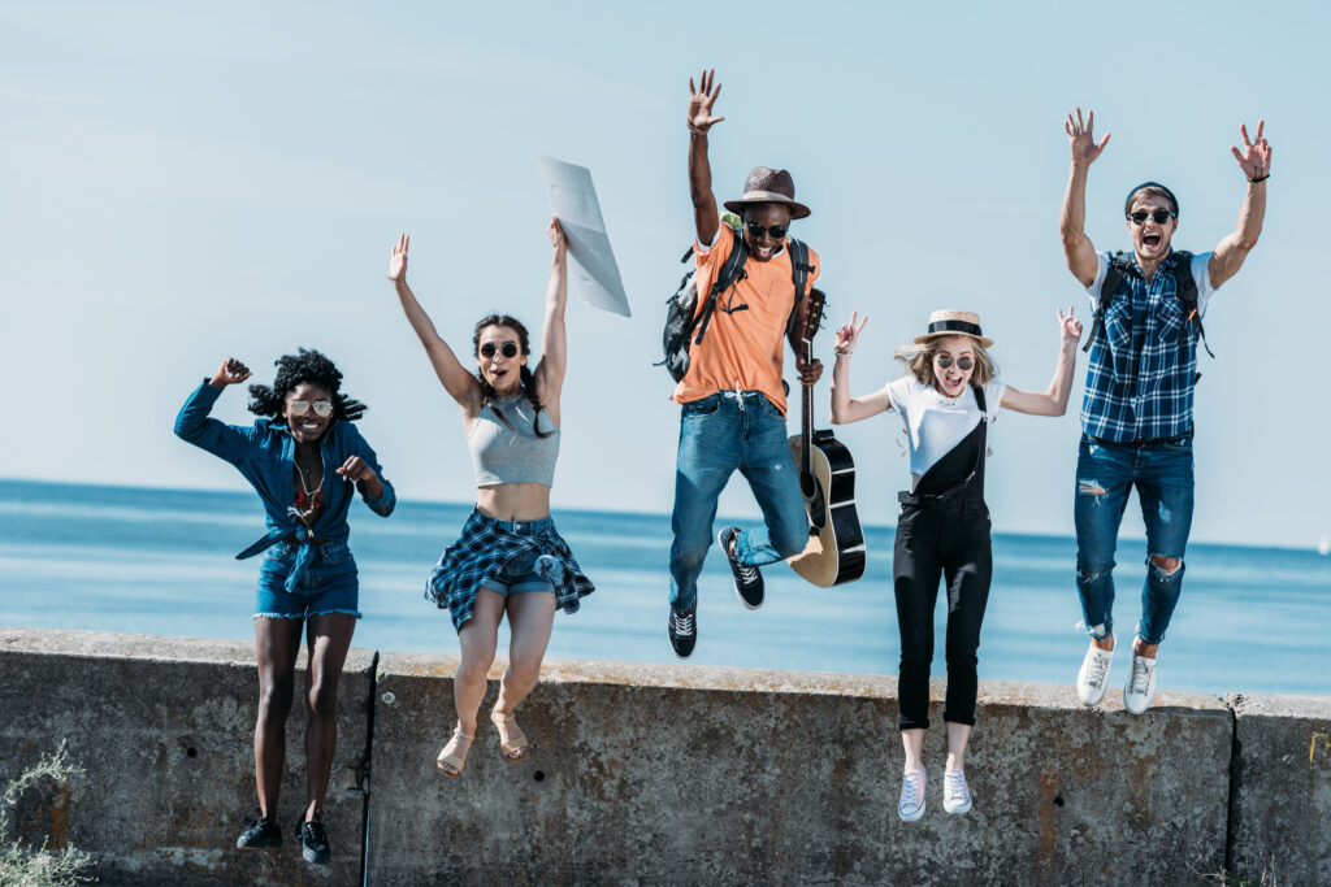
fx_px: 4437
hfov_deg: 17.1
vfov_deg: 11.4
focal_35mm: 120
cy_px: 444
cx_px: 666
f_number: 4
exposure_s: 1/1000
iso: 100
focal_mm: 120
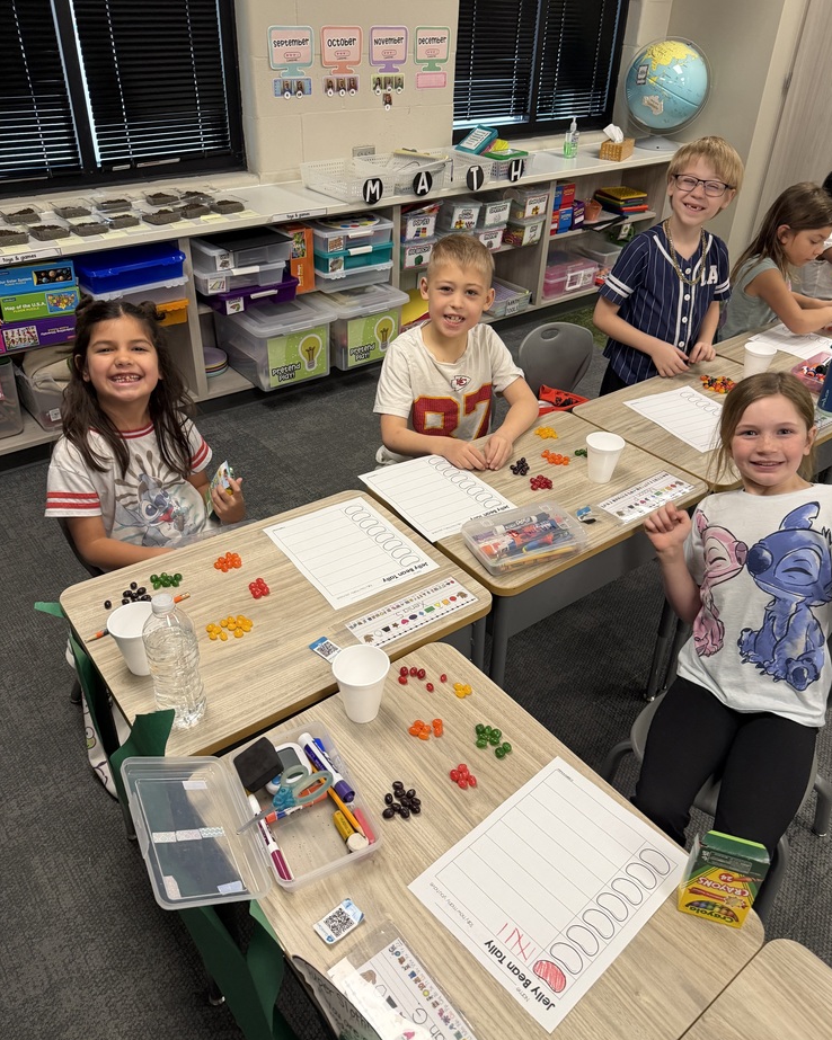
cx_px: 431
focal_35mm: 26
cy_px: 503
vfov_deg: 66.0
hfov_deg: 54.9
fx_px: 801
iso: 320
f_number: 1.78
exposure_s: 1/60
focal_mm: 6.76
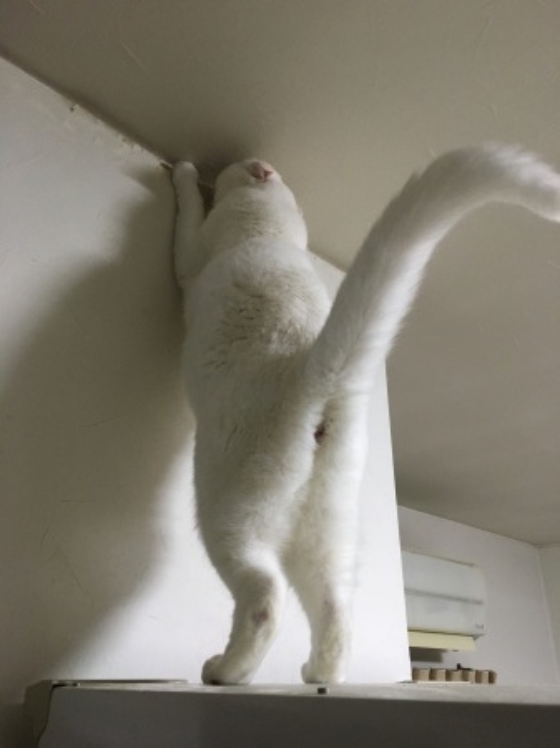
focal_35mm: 29
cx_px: 280
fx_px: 626
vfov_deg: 61.7
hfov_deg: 48.2
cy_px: 374
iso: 125
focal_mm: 4.15
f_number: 2.2
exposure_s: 1/30
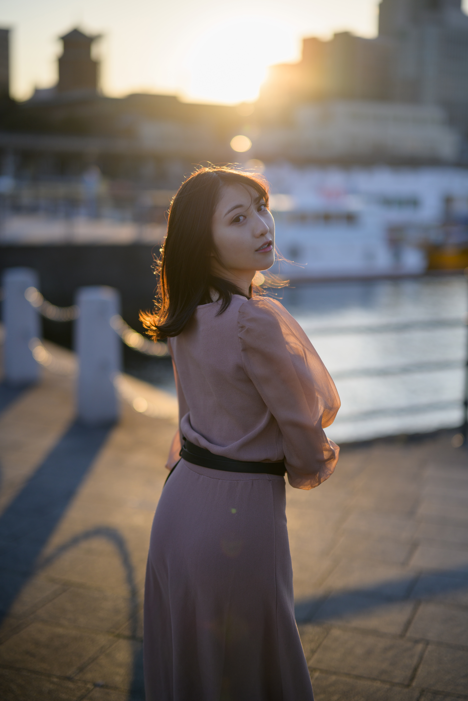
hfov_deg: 27.0
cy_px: 350
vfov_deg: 39.6
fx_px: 975
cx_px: 234
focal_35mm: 50
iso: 100
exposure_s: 1/4000
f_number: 1.2
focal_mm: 50
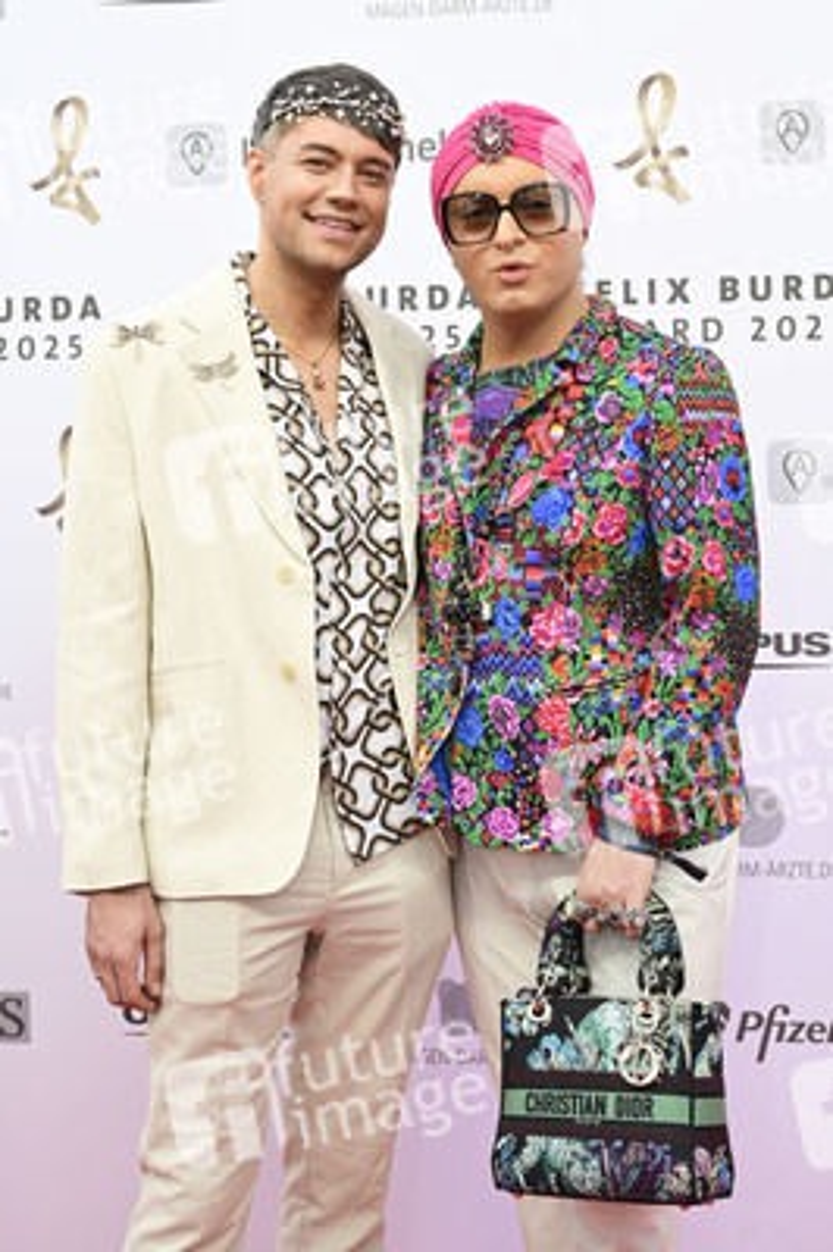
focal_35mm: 37
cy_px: 626
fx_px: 1286
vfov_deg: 51.9
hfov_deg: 35.9
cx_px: 416
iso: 250
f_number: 5.6
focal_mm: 37
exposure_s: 1/200
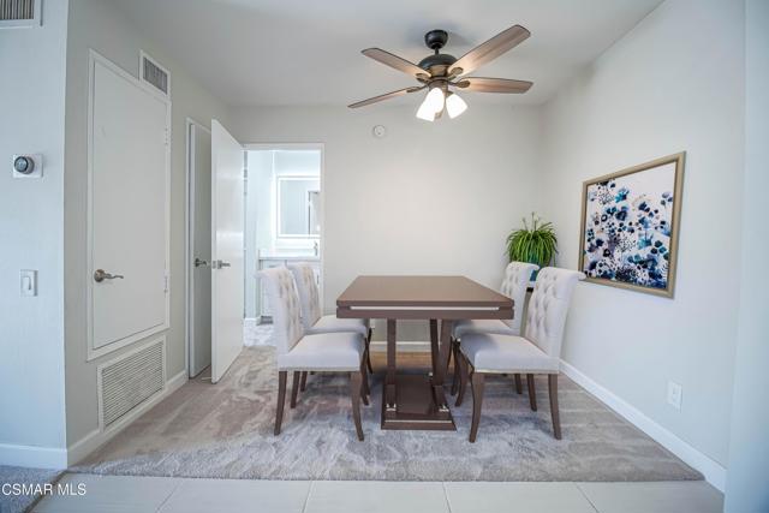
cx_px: 384
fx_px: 320
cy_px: 256
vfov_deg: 77.4
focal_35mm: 15
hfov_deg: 100.4
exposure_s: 1/60
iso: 250
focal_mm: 10
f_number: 4.5
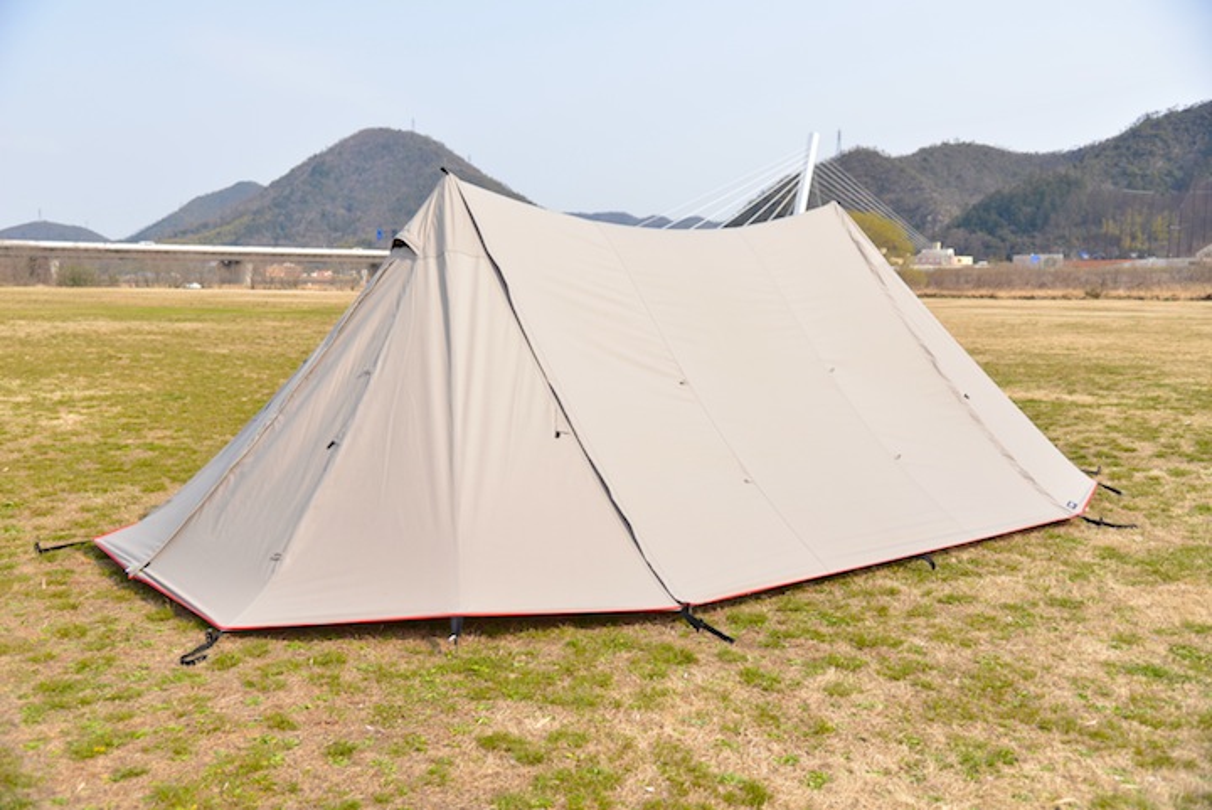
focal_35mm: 34
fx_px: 1145
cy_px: 405
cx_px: 606
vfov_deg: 38.9
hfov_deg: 55.8
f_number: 4
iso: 400
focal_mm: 34
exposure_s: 1/2500
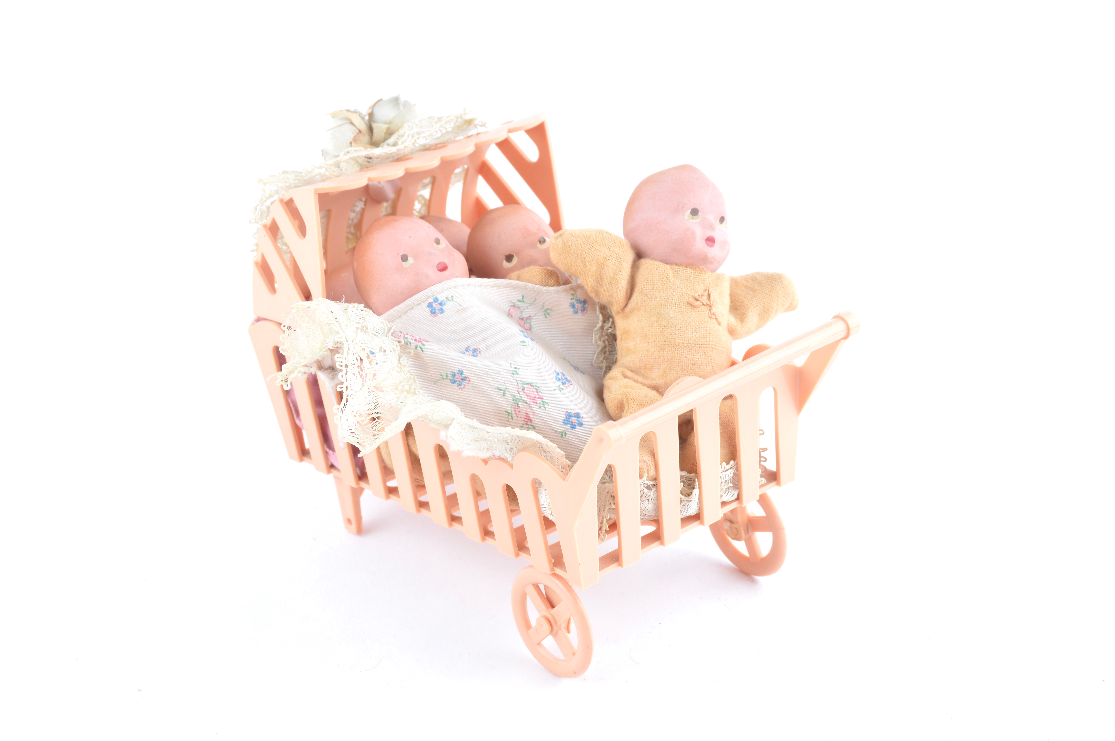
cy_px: 370
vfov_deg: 19.7
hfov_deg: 29.3
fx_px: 2135
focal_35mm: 69
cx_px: 558
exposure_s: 1/25
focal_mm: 46
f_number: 9
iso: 100
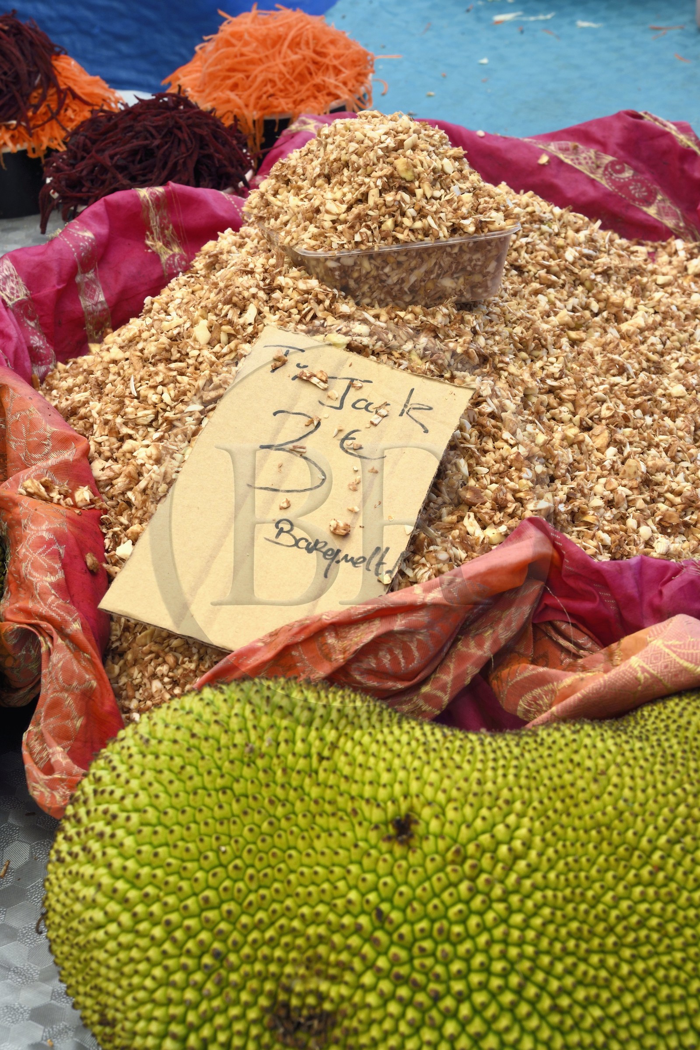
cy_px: 525
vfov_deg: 36.2
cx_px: 350
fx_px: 1604
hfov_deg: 24.6
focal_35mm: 55
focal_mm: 55
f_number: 16
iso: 200
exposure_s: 1/80
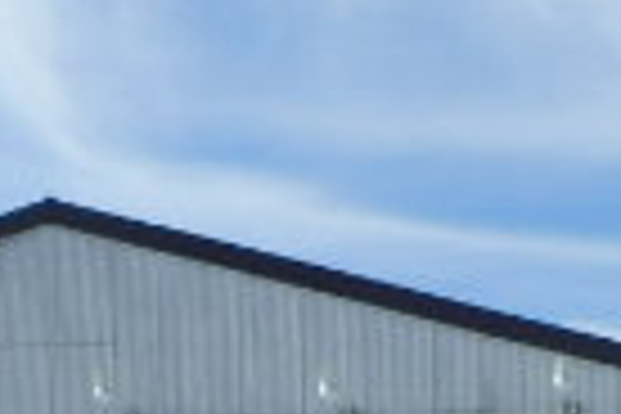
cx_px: 158
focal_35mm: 116
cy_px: 738
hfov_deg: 17.5
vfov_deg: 11.0
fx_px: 2001
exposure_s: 1/320
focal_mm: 4.2
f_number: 7.9
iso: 125
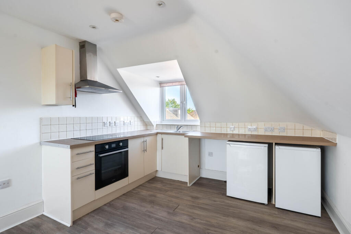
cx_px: 176
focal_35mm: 18
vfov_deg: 67.4
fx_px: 176
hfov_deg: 90.0
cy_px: 117
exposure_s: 1/80
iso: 320
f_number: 8
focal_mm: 18
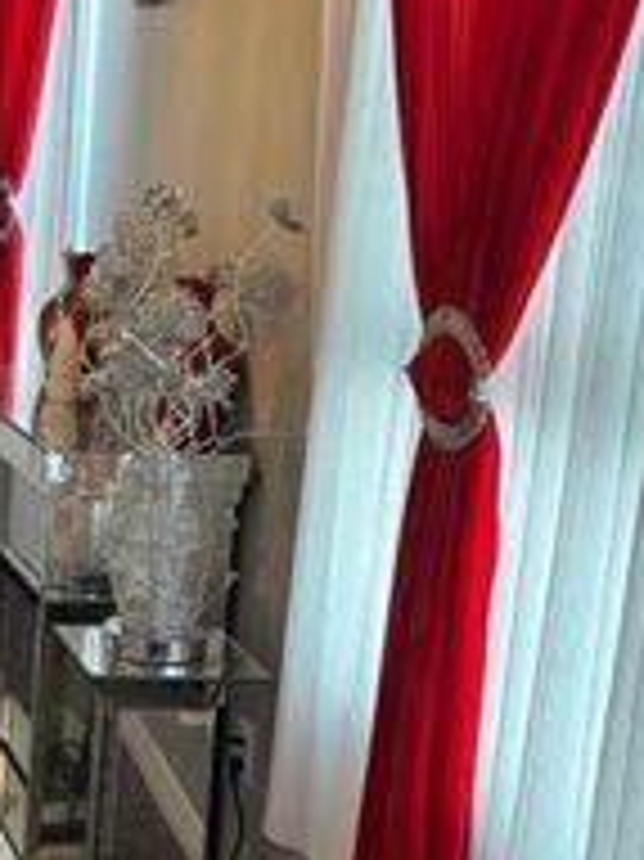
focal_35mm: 67
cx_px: -16
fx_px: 1664
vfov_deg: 29.0
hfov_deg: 21.1
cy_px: 477
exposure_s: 1/60
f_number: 1.78
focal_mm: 6.76
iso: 160
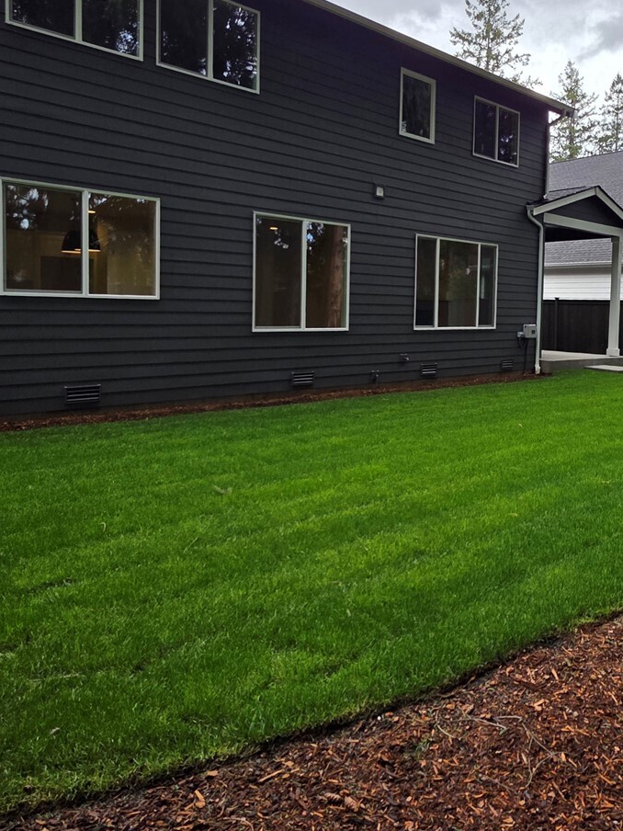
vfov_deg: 73.1
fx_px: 552
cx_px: 427
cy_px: 332
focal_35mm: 23
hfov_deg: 57.3
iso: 40
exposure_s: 1/435
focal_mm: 2.2
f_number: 1.9
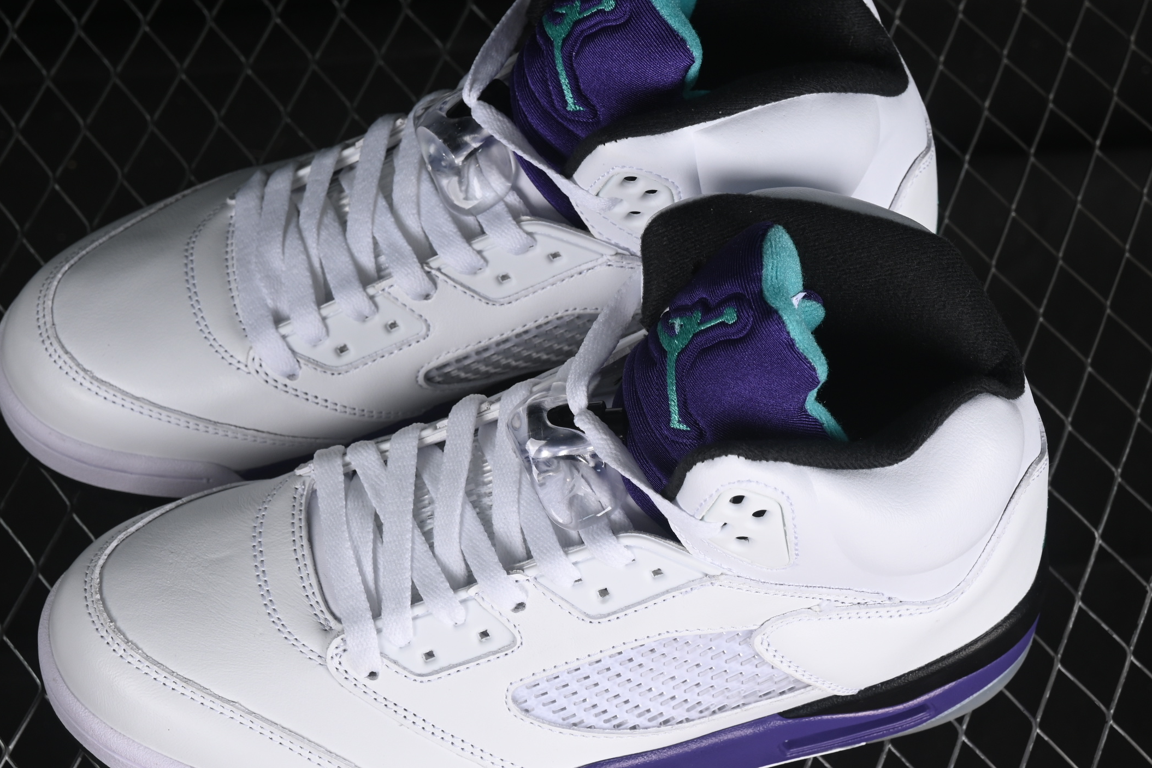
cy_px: 397
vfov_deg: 13.8
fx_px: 3168
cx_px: 527
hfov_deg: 20.6
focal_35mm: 99
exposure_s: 1/80
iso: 160
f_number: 8
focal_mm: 50
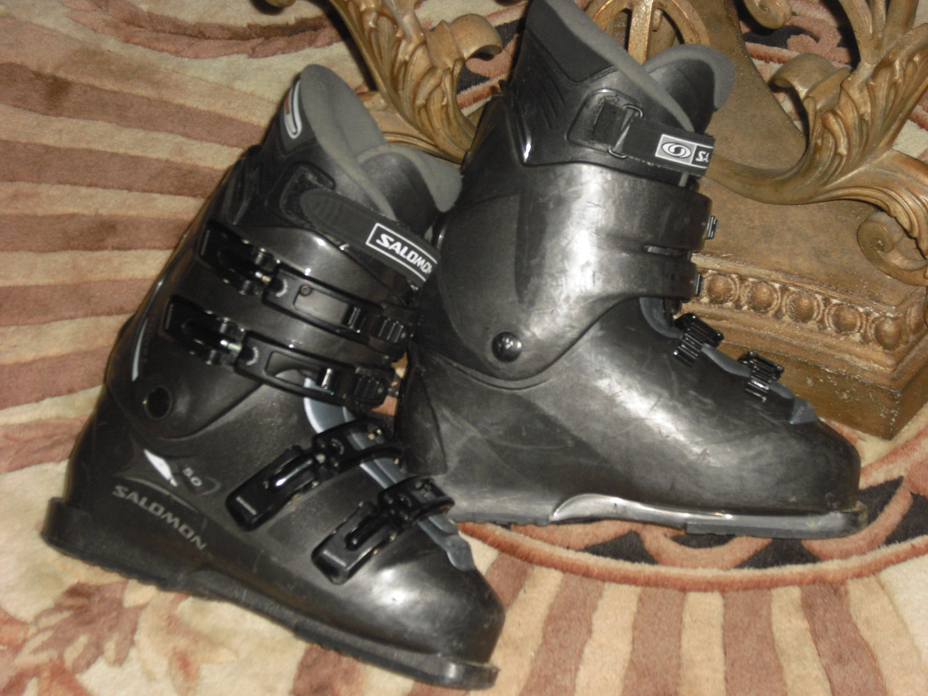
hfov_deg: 25.0
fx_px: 2091
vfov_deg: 18.9
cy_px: 348
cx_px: 464
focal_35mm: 78
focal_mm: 12.8
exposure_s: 1/60
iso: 200
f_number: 4.2
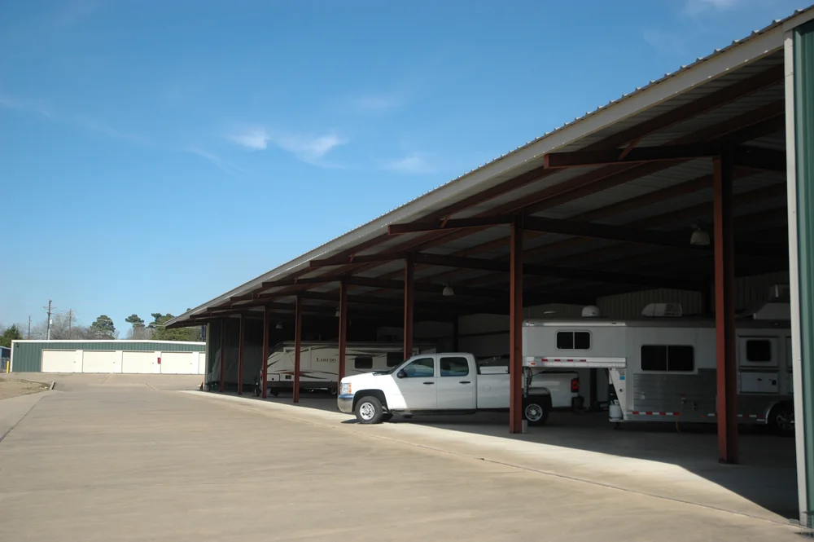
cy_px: 271
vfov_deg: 30.8
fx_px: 983
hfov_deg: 45.0
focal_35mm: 44
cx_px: 407
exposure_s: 1/1600
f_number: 4
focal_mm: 29
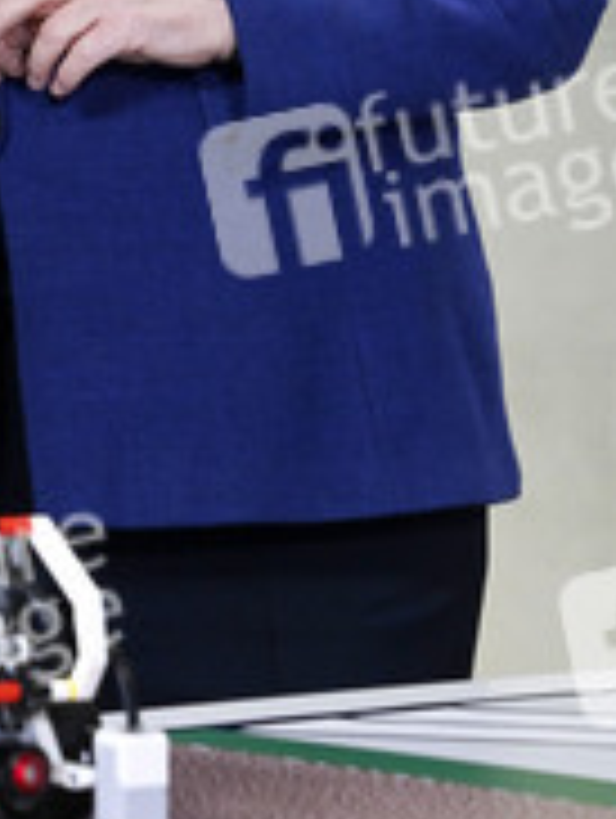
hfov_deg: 7.6
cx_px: 22
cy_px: -54
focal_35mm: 194
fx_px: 4592
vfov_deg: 10.1
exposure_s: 1/250
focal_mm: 92
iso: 3200
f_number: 8
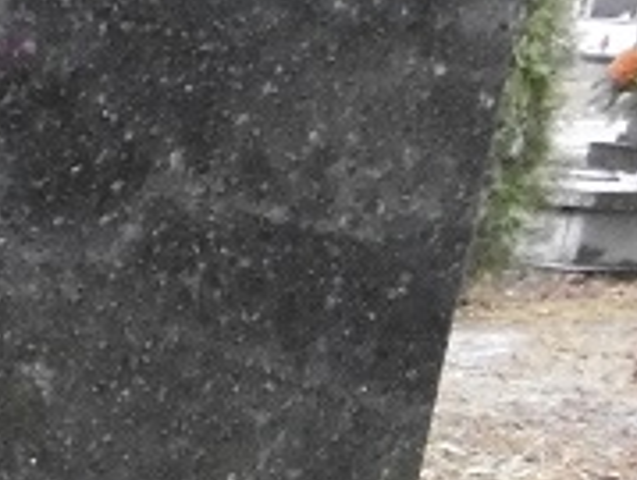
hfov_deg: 15.8
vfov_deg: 12.8
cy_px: 821
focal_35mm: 107
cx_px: -484
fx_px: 1973
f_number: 3.1
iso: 500
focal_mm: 4.3
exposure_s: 1/60
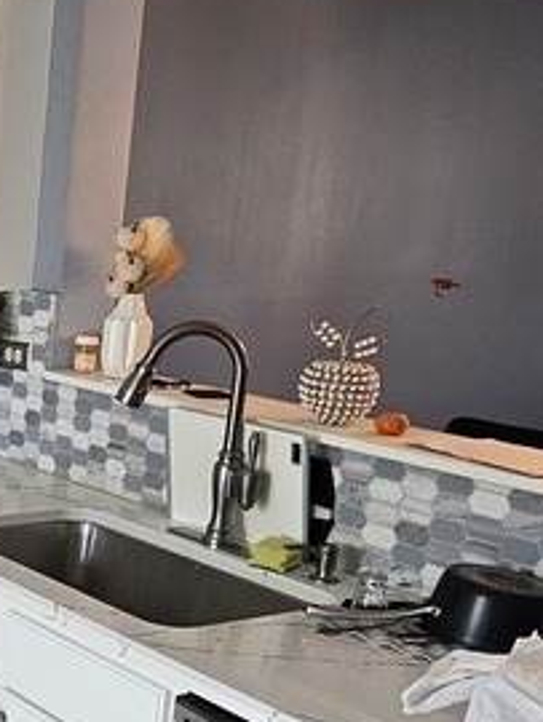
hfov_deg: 23.3
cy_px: 551
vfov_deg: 35.9
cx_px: -241
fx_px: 1086
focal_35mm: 52
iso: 200
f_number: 2.2
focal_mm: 2.2
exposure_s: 1/77.4
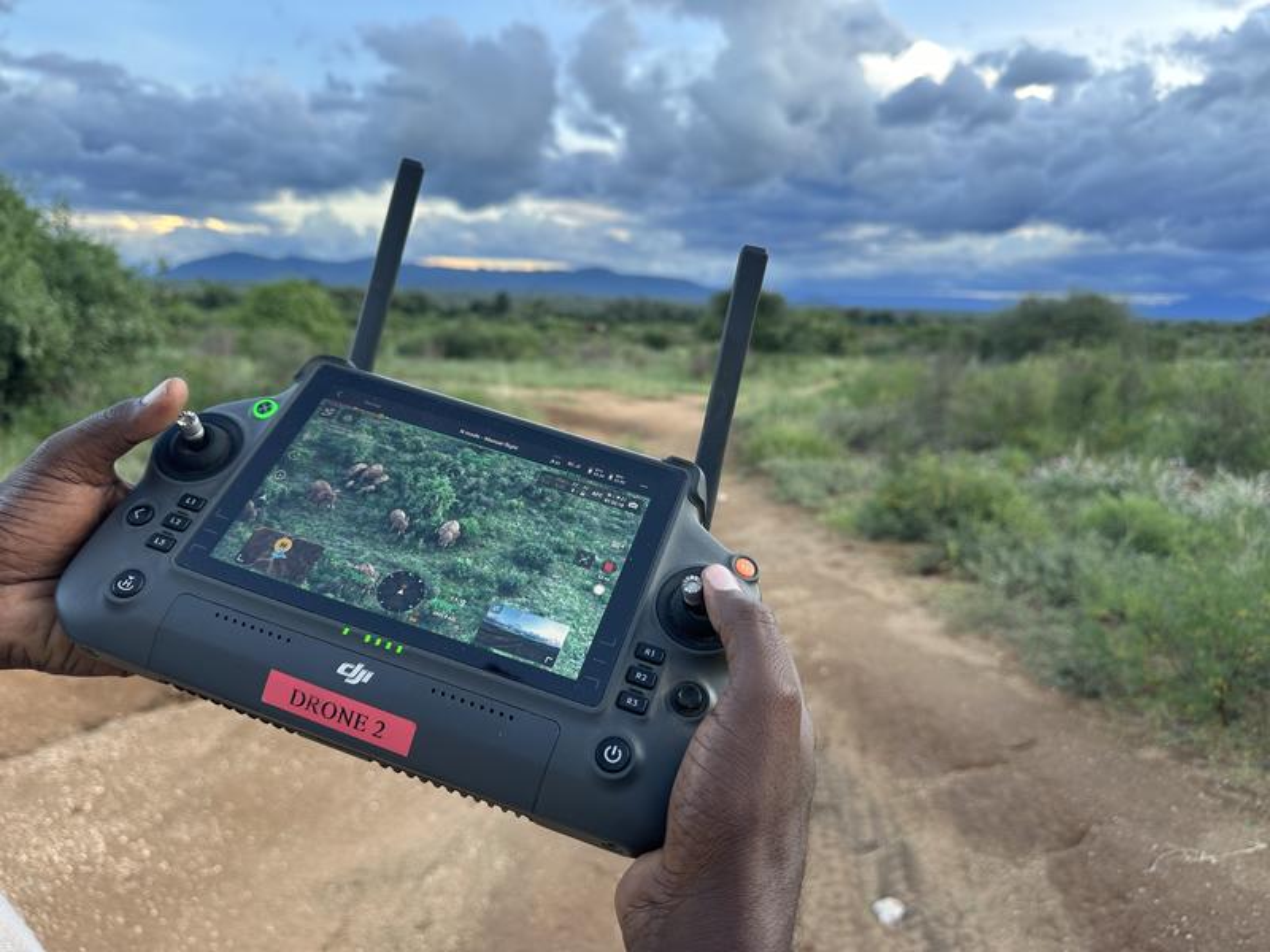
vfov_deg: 56.8
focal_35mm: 24
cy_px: 476
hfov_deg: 71.6
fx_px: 881
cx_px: 635
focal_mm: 6.86
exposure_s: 1/135
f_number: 1.78
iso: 64
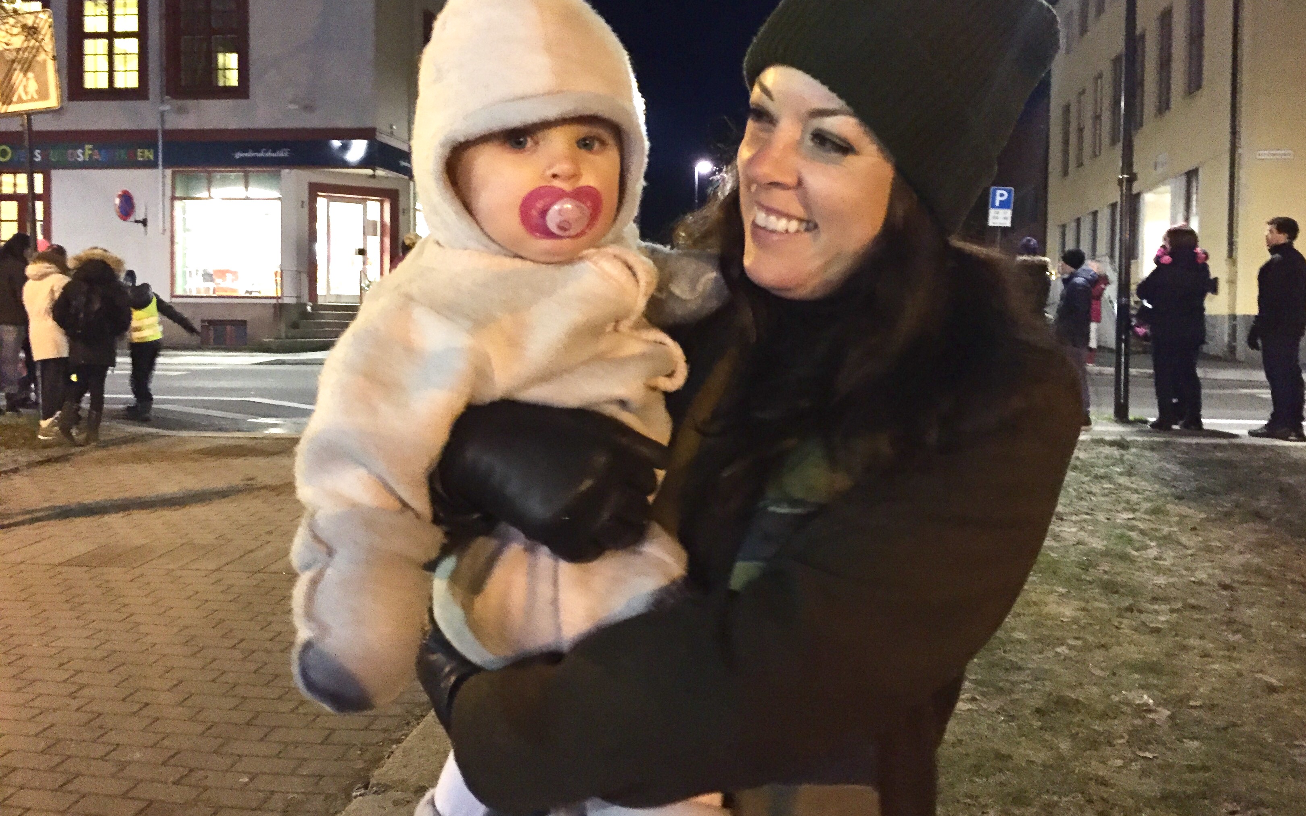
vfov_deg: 40.5
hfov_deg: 61.2
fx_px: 1103
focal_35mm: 31
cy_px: 344
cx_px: 658
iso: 800
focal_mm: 4.15
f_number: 2.2
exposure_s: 1/17
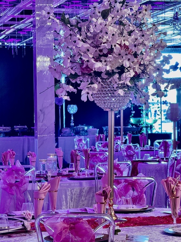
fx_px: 837
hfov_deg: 12.3
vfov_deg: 16.4
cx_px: 90
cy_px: 121
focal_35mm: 120
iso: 400
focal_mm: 15.66
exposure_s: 1/42
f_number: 2.8
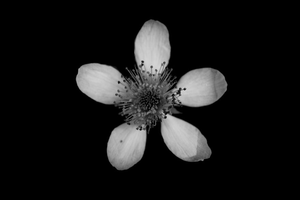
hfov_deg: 24.6
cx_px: 150
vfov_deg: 16.5
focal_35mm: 82
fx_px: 687
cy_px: 100
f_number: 5.6
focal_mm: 55
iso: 100
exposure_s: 1/15
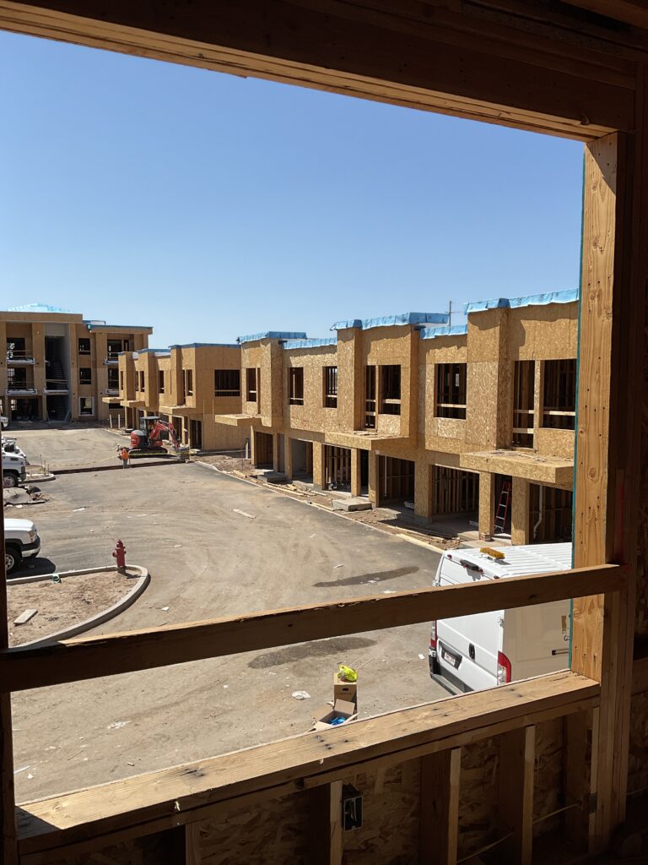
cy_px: 432
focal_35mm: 29
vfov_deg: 61.7
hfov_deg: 48.2
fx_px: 724
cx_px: 324
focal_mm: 3
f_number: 1.8
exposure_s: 1/2959
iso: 16
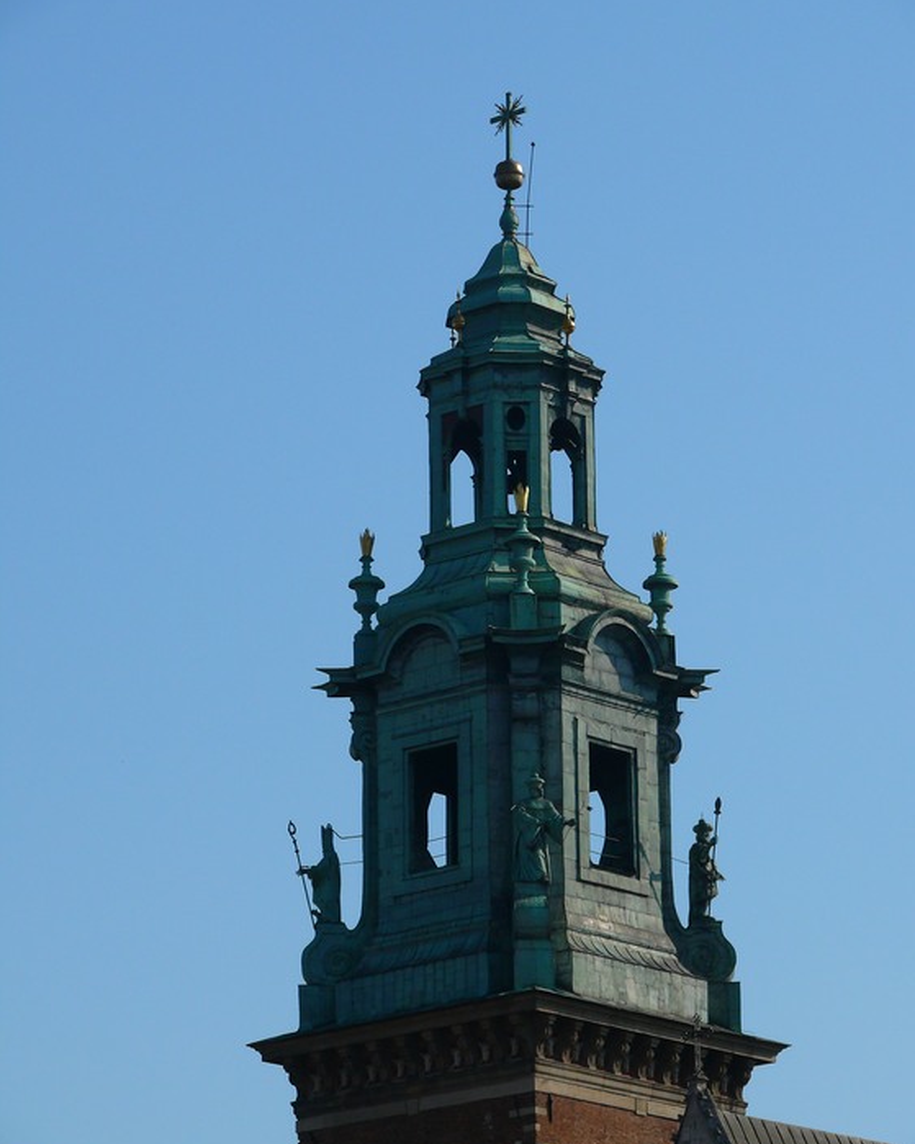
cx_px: 458
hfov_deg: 8.7
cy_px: 578
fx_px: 5993
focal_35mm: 177
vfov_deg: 10.9
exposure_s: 1/250
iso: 100
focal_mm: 35.8
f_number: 5.6
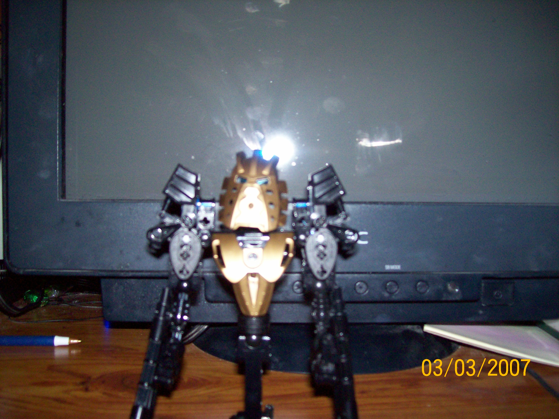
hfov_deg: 51.4
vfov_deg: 39.6
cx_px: 280
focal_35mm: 36
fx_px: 581
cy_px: 210
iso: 140
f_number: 2.7
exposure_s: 1/64
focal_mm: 6
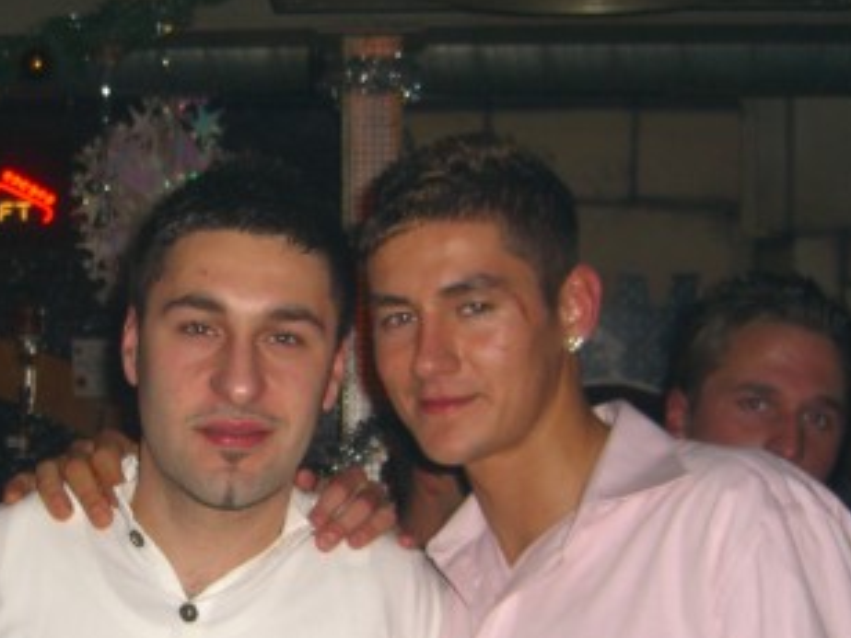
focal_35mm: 74
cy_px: 461
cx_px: 196
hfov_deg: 26.0
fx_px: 1819
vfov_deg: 19.8
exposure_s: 1/60
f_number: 2.8
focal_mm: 7.9
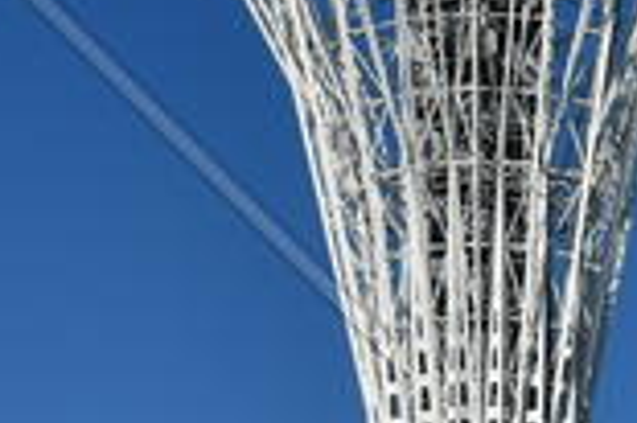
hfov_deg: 10.1
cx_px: 604
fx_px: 3570
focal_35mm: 202
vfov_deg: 6.7
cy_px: 567
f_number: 9
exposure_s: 1/500
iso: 100
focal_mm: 24
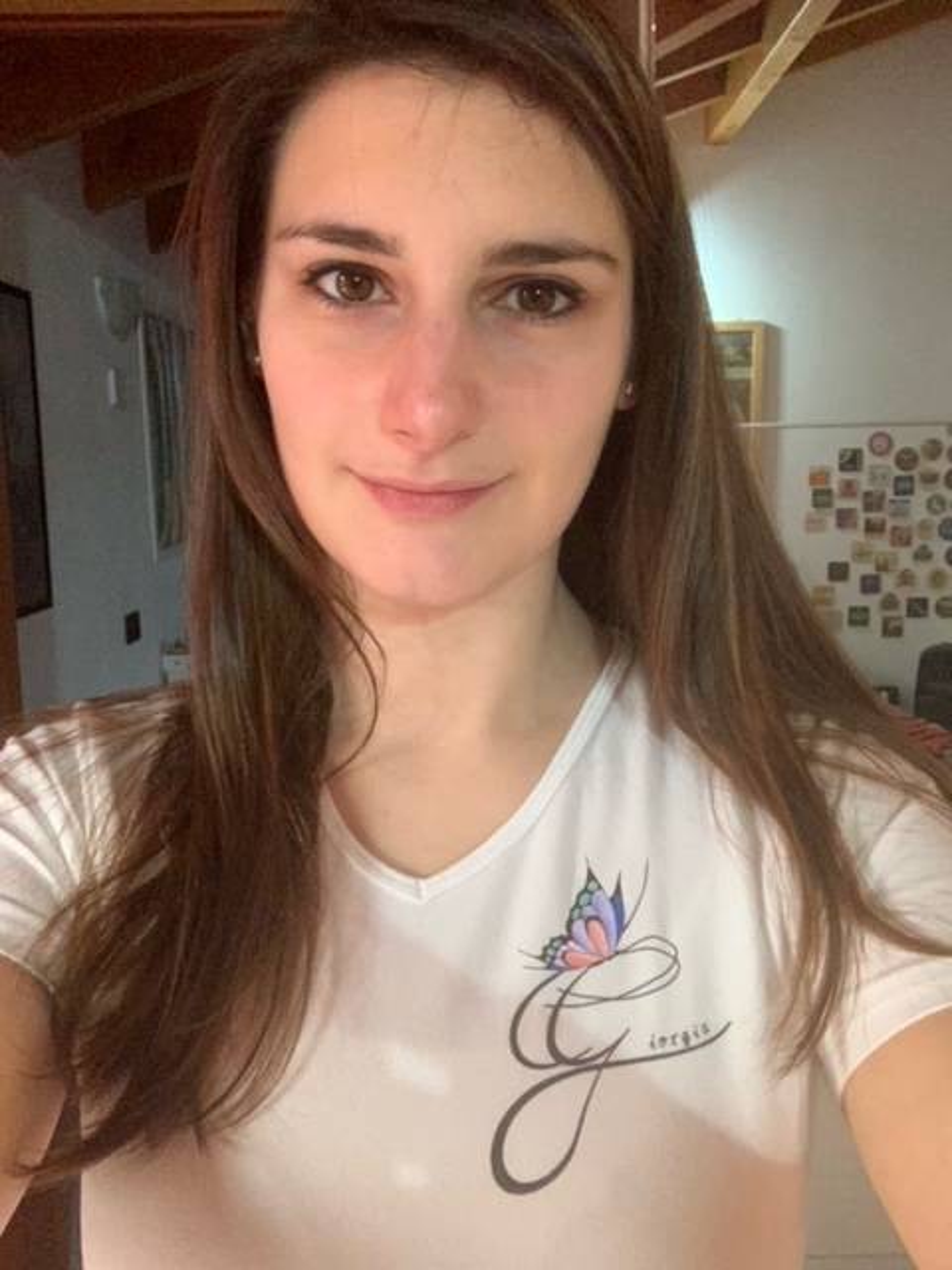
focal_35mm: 32
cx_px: 476
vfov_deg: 56.8
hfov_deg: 44.2
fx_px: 1173
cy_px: 635
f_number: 2.2
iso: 400
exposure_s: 1/30
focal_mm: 2.87
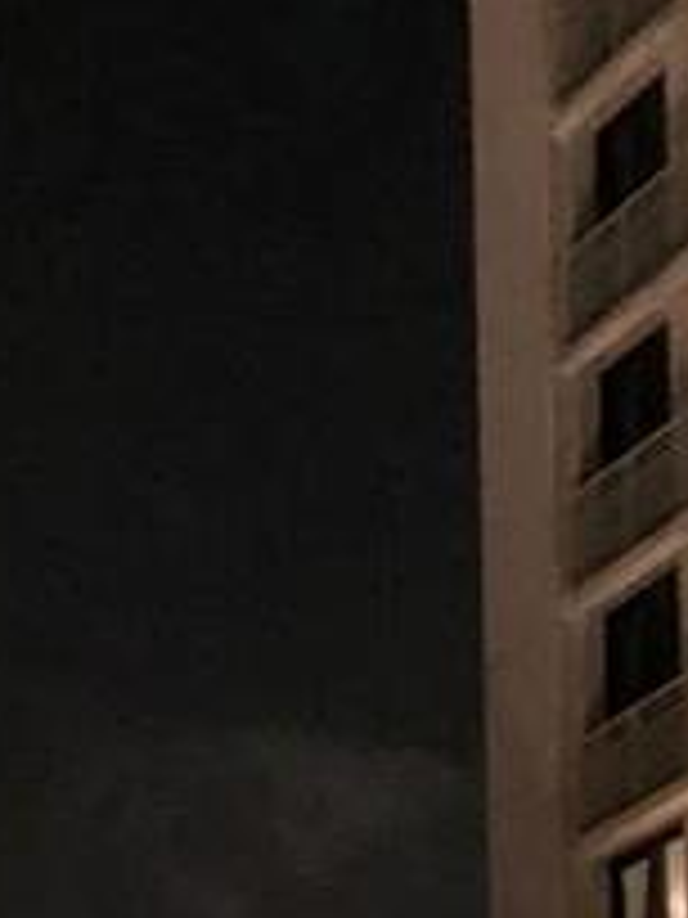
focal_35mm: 211
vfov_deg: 9.1
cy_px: 1431
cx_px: -135
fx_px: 5592
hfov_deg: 7.0
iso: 640
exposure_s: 1/4
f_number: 1.8
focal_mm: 4
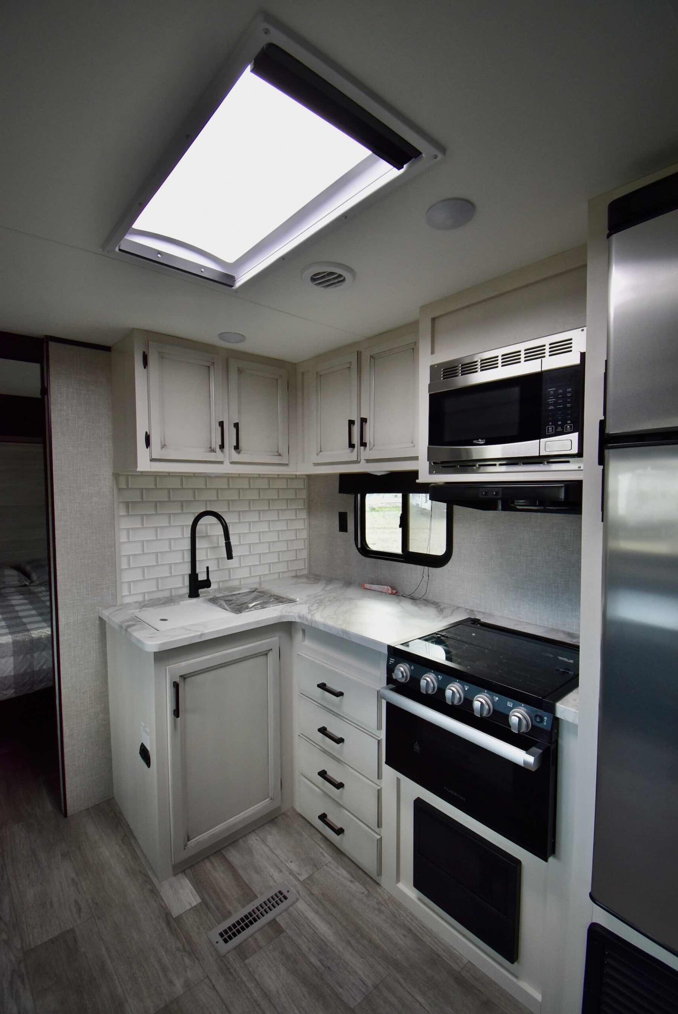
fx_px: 423
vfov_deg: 100.3
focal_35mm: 15
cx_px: 339
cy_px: 507
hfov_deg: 77.4
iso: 500
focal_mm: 10
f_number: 4.5
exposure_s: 1/60
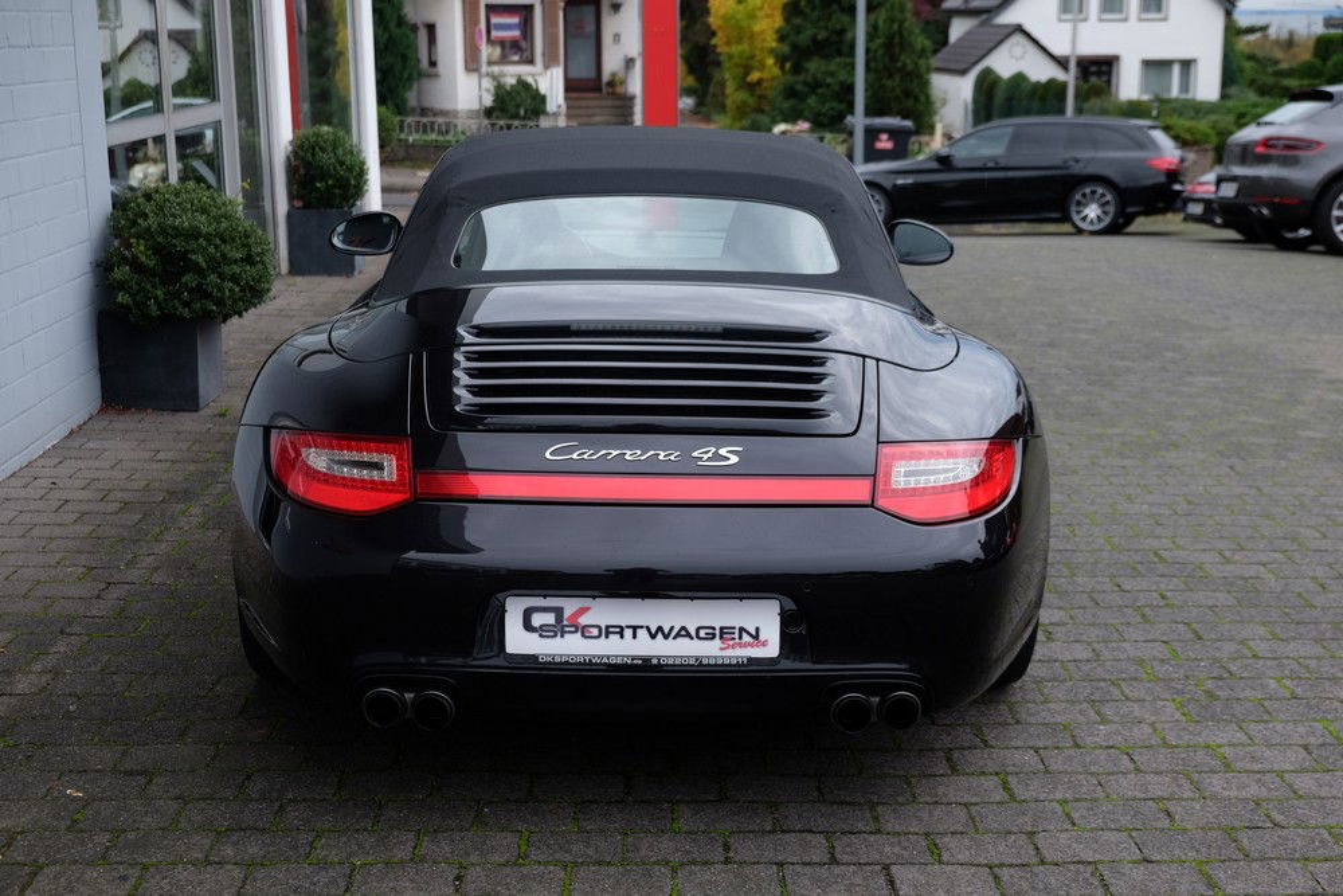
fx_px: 1753
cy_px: 448
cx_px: 672
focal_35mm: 47
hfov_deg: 41.9
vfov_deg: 28.7
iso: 200
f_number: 3.6
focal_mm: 31.5
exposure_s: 1/170
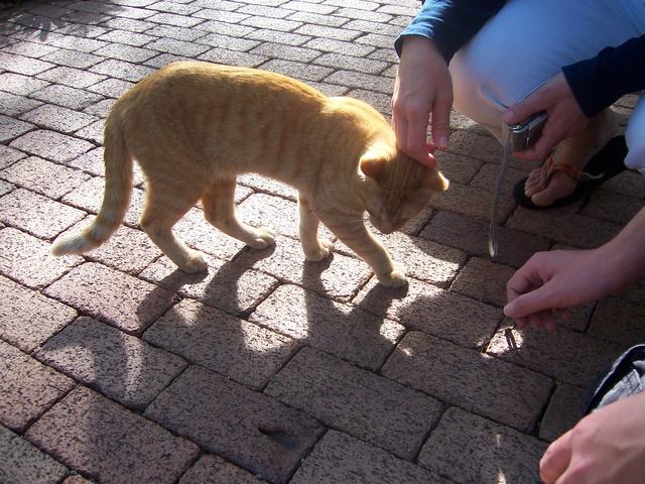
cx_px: 322
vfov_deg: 39.7
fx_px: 671
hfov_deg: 51.4
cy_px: 242
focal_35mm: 36
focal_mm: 6
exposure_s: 1/180
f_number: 3
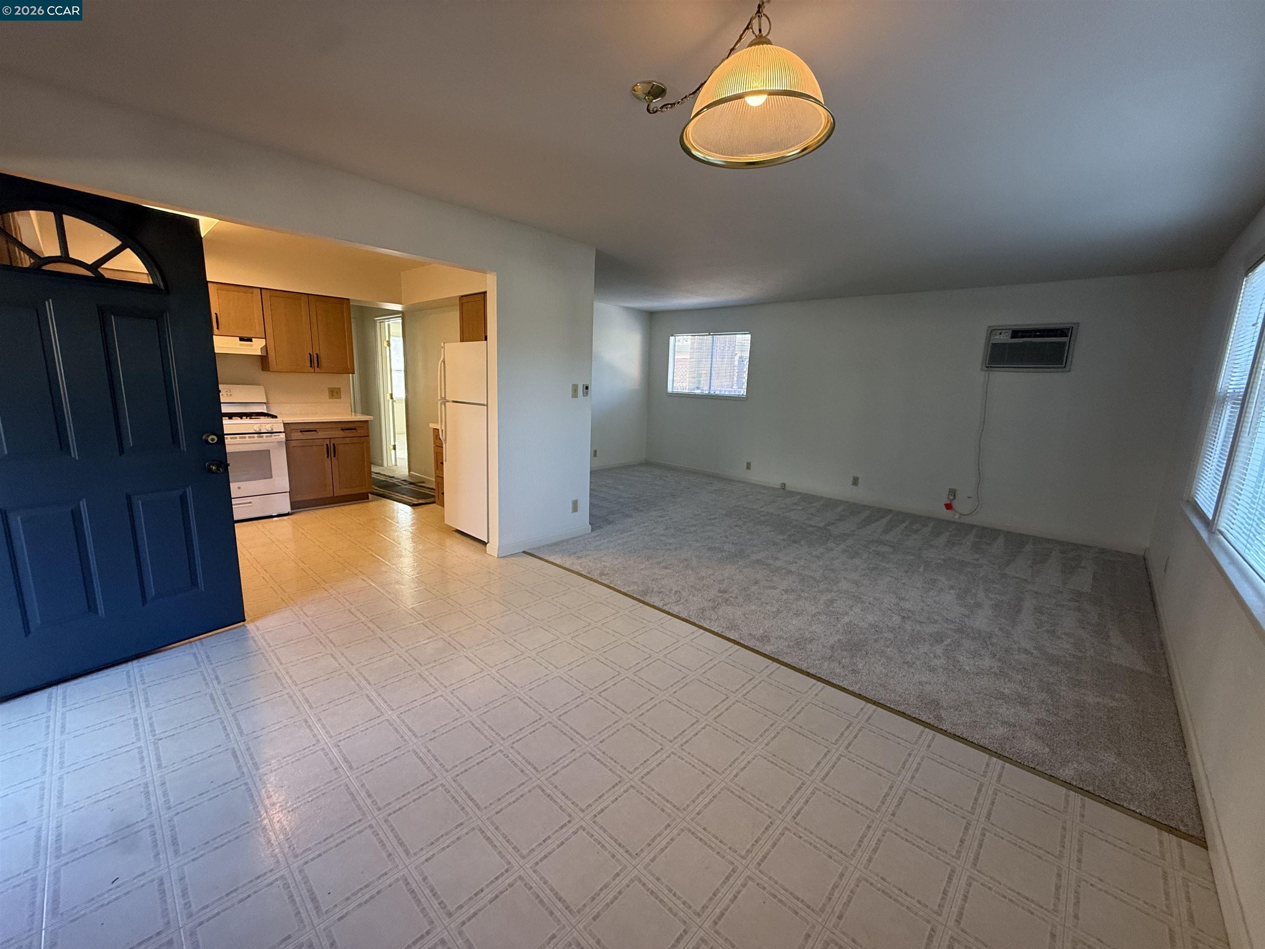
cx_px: 632
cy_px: 474
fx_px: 512
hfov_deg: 102.1
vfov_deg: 85.7
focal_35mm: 14
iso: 200
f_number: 2.2
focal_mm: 2.22
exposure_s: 1/120
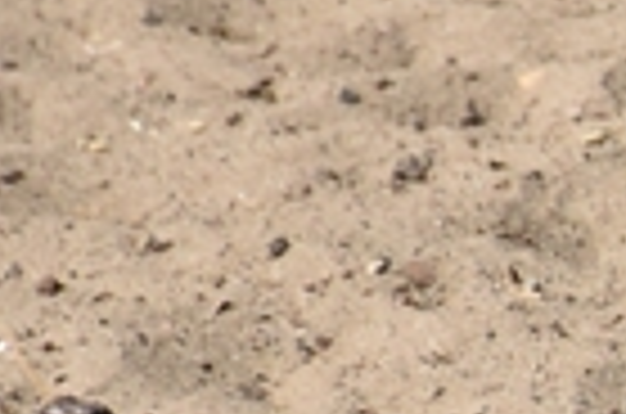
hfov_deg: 1.3
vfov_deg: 0.9
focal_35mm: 1552
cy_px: 439
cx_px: 1932
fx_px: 26926
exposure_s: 1/1600
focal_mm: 140
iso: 400
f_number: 5.6
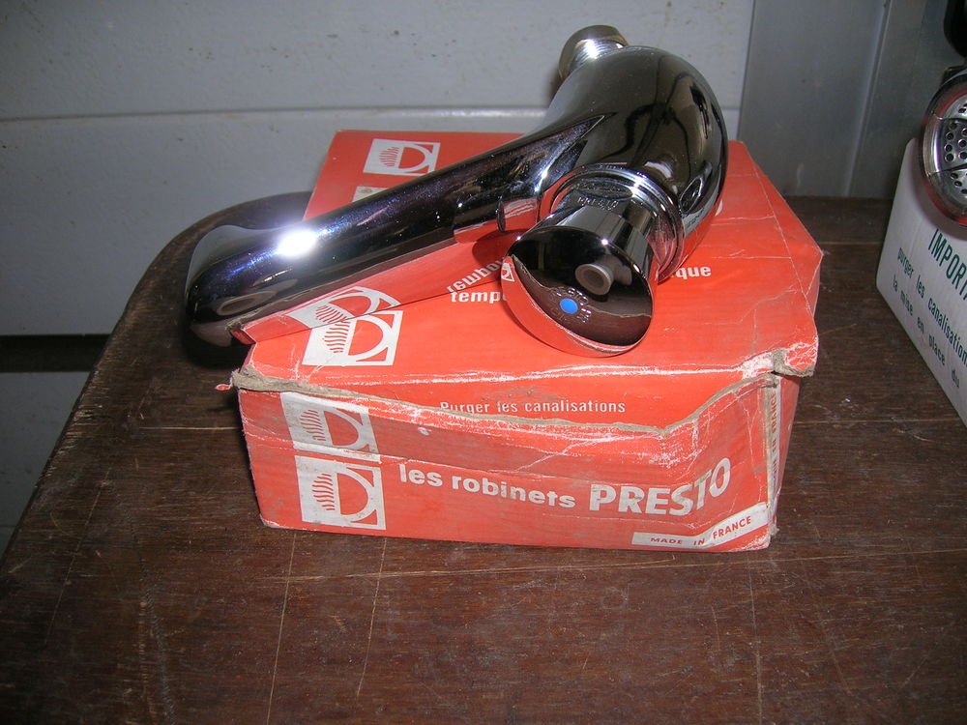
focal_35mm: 34
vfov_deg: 41.8
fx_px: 950
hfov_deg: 54.0
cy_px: 362
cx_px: 484
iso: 50
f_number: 2.9
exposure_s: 1/60.1
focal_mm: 5.7
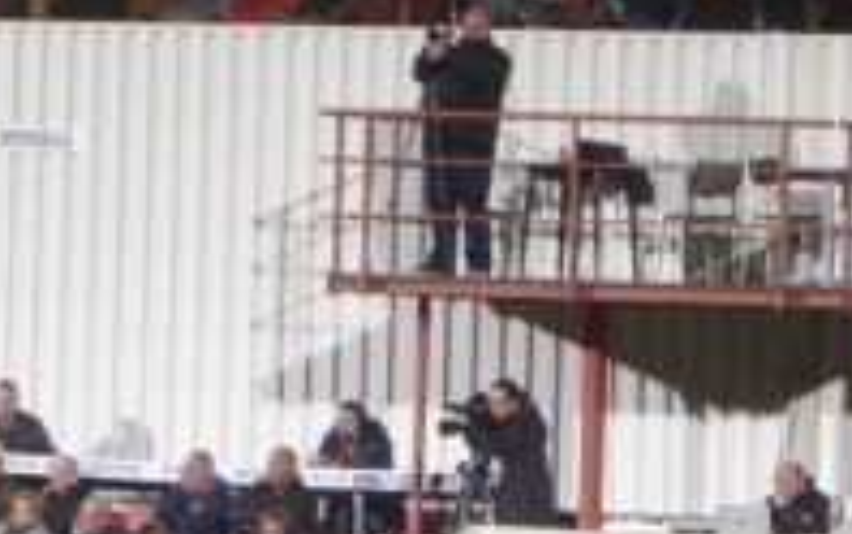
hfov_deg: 3.3
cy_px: 396
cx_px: 701
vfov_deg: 2.1
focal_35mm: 638
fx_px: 14823
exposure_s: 1/25
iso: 400
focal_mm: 47.5
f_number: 5.6
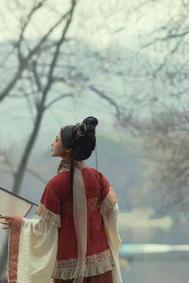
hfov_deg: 4.0
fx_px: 2722
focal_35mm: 346
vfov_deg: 5.9
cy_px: 18
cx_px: 65
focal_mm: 85
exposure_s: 1/800
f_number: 2
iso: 100
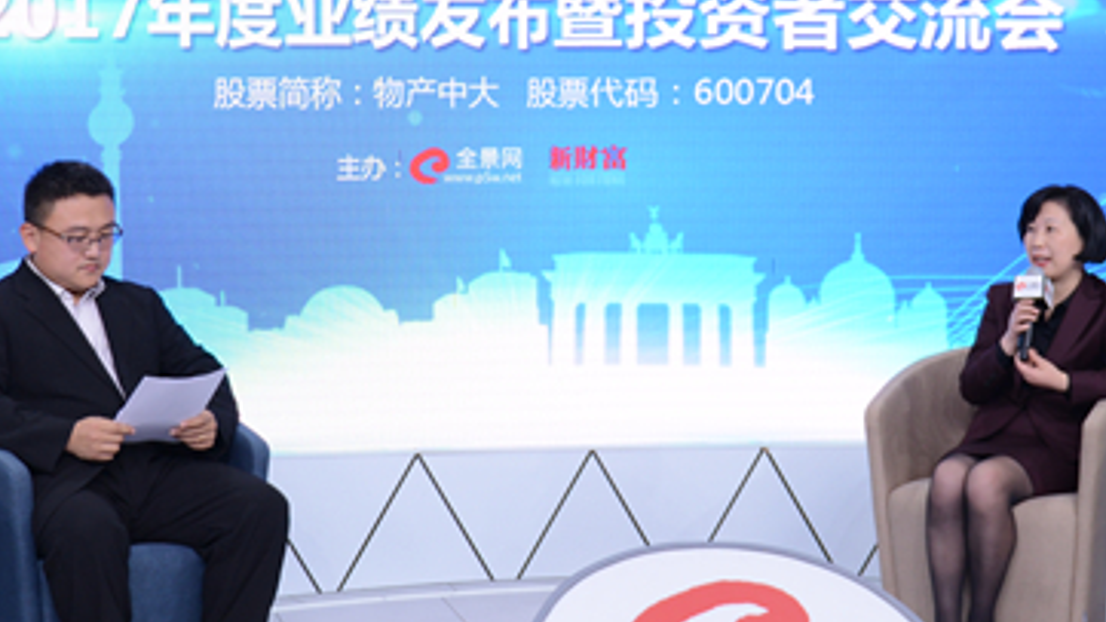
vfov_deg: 14.4
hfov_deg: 25.2
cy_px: 184
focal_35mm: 84
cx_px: 697
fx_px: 2463
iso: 250
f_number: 2.8
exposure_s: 1/125
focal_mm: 29
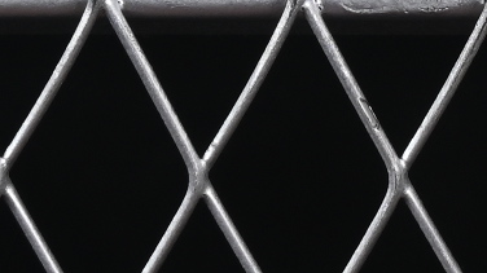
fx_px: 7511
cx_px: 860
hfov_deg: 3.7
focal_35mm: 582
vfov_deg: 2.0
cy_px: -863
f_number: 8
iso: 160
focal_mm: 50
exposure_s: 1/80
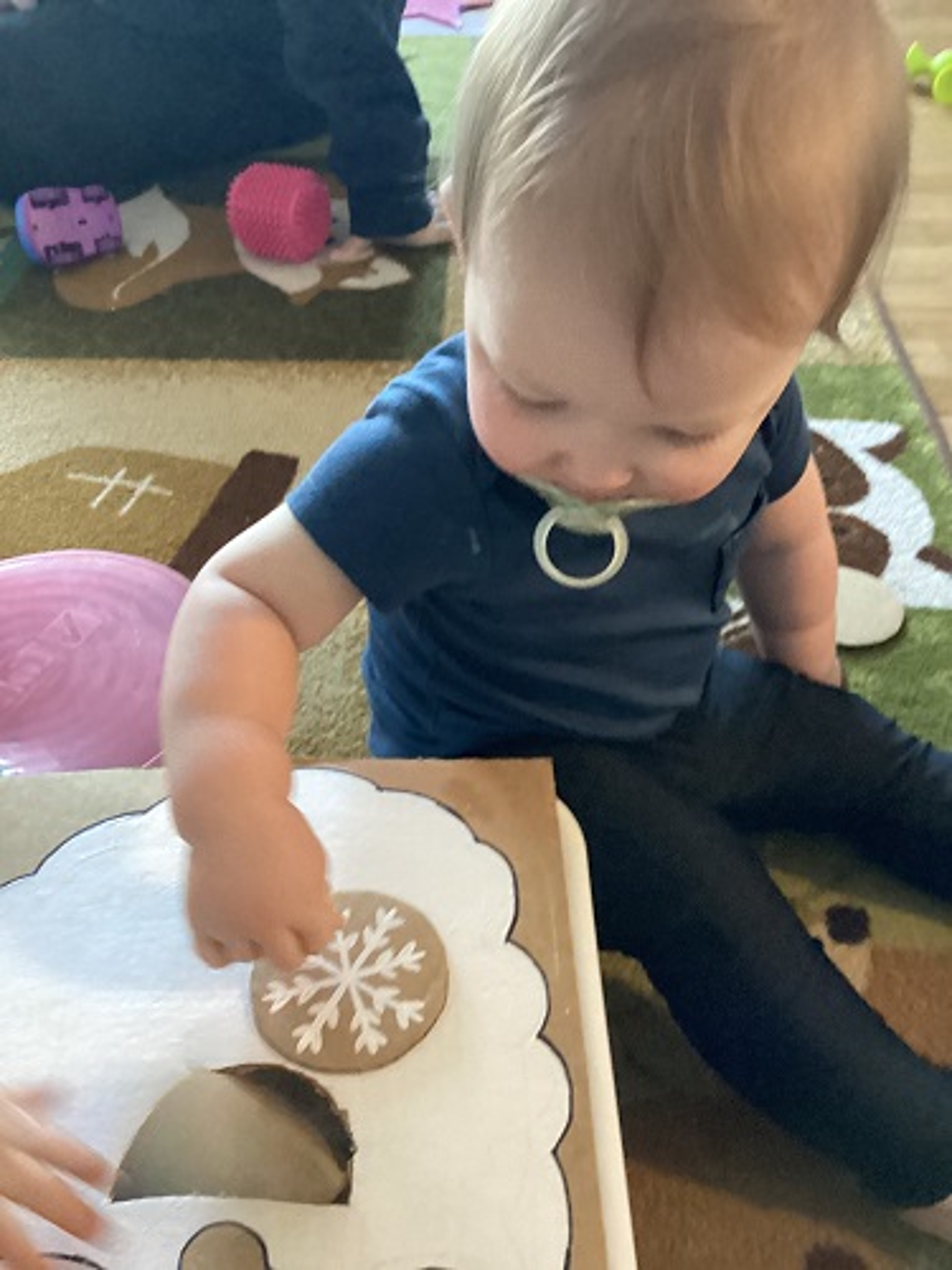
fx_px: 1137
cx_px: 476
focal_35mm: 31
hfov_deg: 45.4
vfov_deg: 58.4
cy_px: 635
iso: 640
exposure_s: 1/20
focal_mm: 3.3
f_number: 2.4
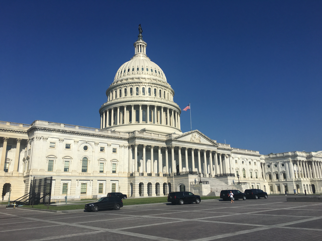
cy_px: 120
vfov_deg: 48.2
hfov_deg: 61.7
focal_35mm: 29
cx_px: 161
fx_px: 270
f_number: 2.2
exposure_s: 1/4525
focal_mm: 4.15
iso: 25
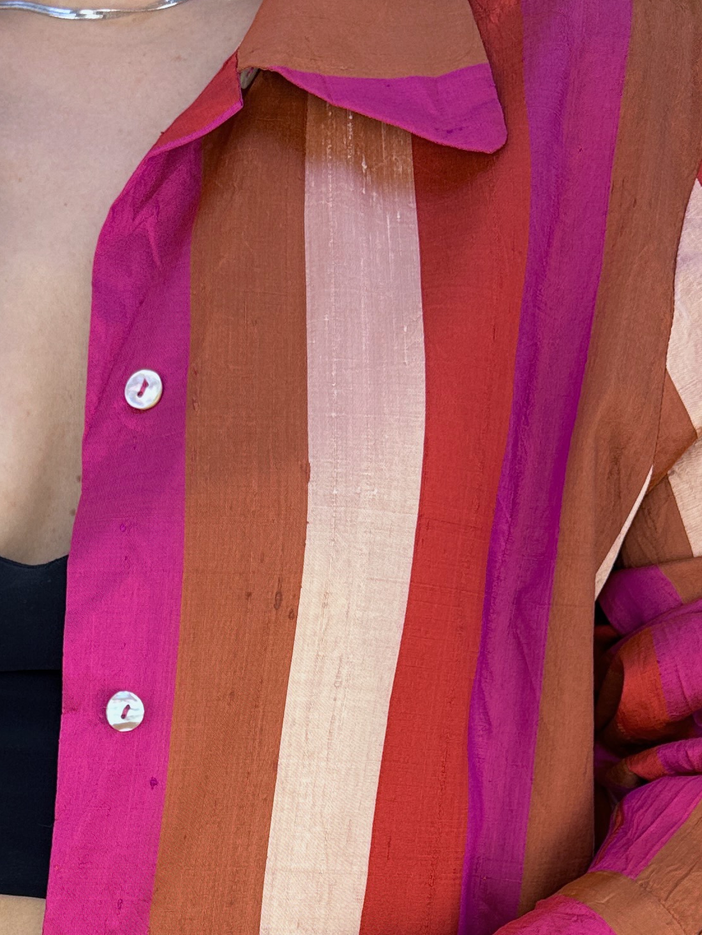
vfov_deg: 26.8
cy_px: 1047
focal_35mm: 66
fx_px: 1784
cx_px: 125
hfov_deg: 21.9
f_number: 1.78
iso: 64
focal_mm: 6.86
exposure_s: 1/201
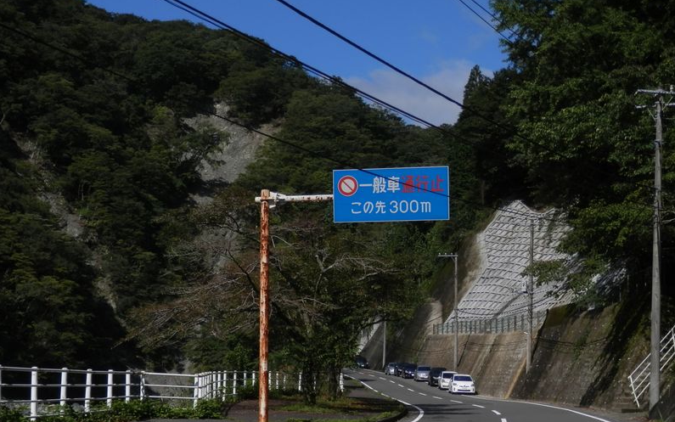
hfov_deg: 32.0
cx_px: 336
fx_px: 1177
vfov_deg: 20.3
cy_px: 250
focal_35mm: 64
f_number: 12
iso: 80
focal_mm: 10.8
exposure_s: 1/160
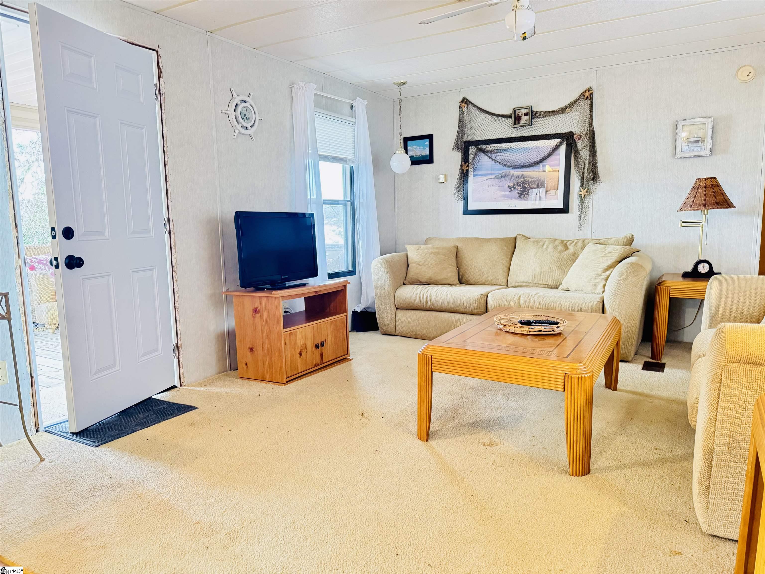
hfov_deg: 71.6
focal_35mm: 24
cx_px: 382
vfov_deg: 56.8
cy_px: 287
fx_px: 530
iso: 800
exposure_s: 1/40
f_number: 1.78
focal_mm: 6.76
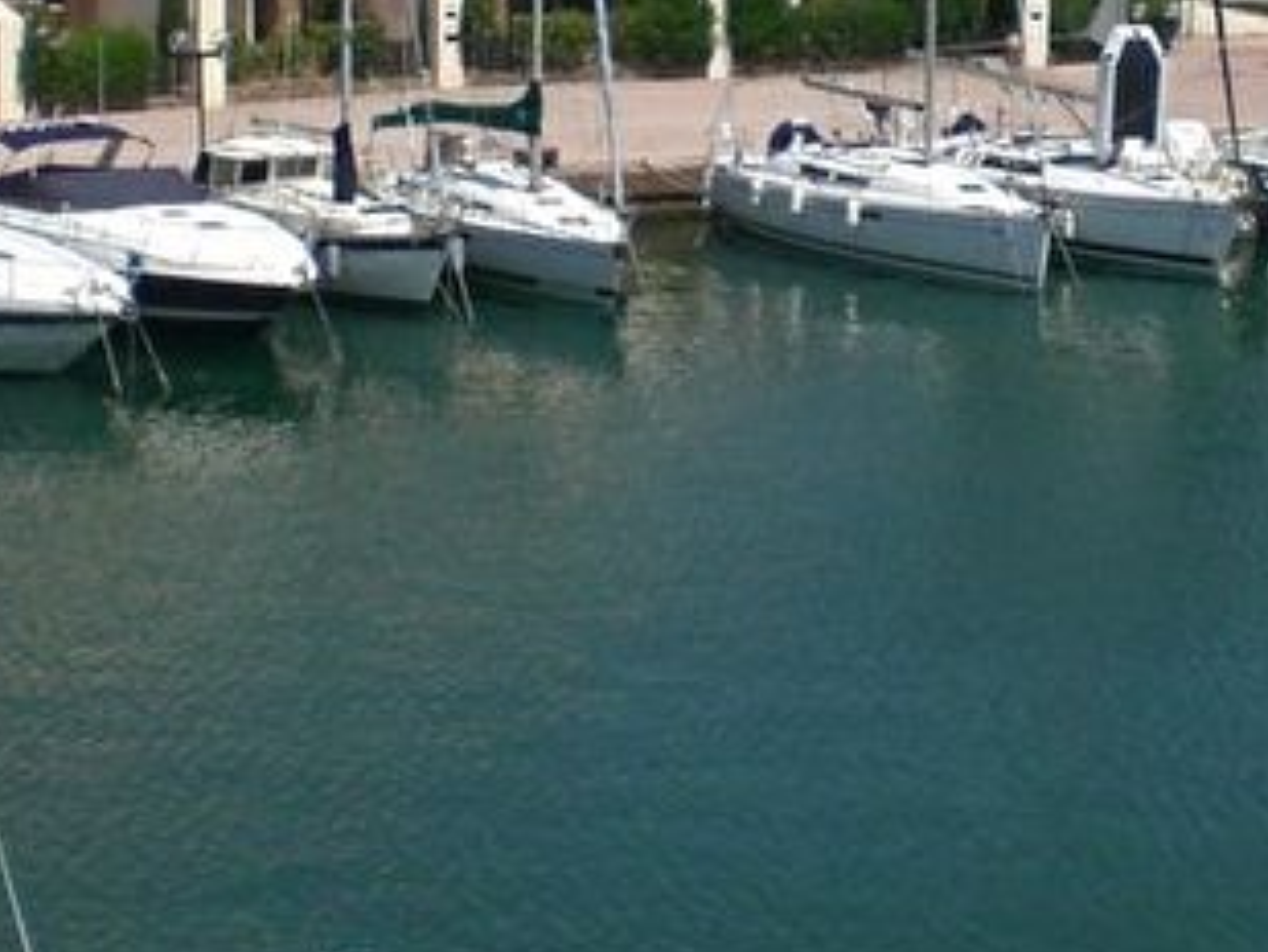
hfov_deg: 15.6
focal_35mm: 126
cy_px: 254
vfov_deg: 11.7
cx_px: 890
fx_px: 4617
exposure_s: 1/800
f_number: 4.4
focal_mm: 6.3
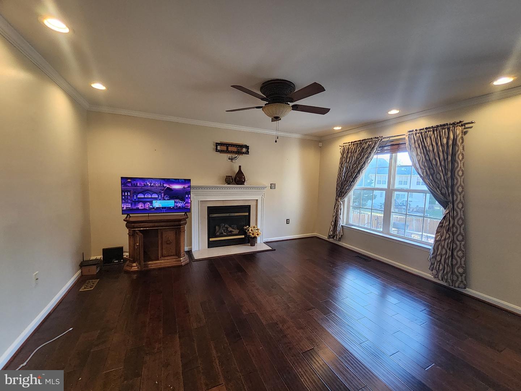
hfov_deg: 106.1
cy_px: 196
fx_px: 196
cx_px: 260
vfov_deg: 90.0
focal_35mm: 13
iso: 125
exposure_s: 1/60
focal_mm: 1.13
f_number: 2.2
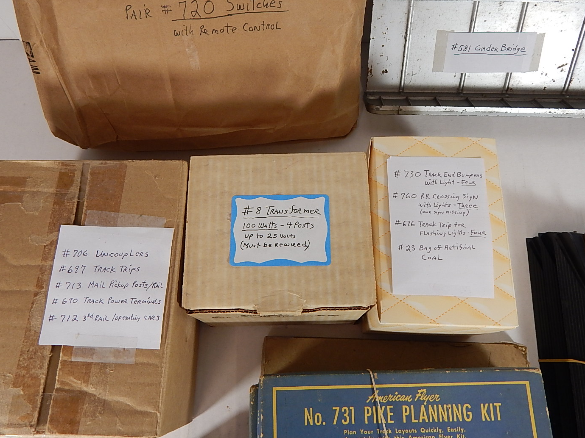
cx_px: 290
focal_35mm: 29
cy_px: 210
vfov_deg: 48.2
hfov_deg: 61.7
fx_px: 490
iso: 125
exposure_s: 1/50
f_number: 3.1
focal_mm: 4.5
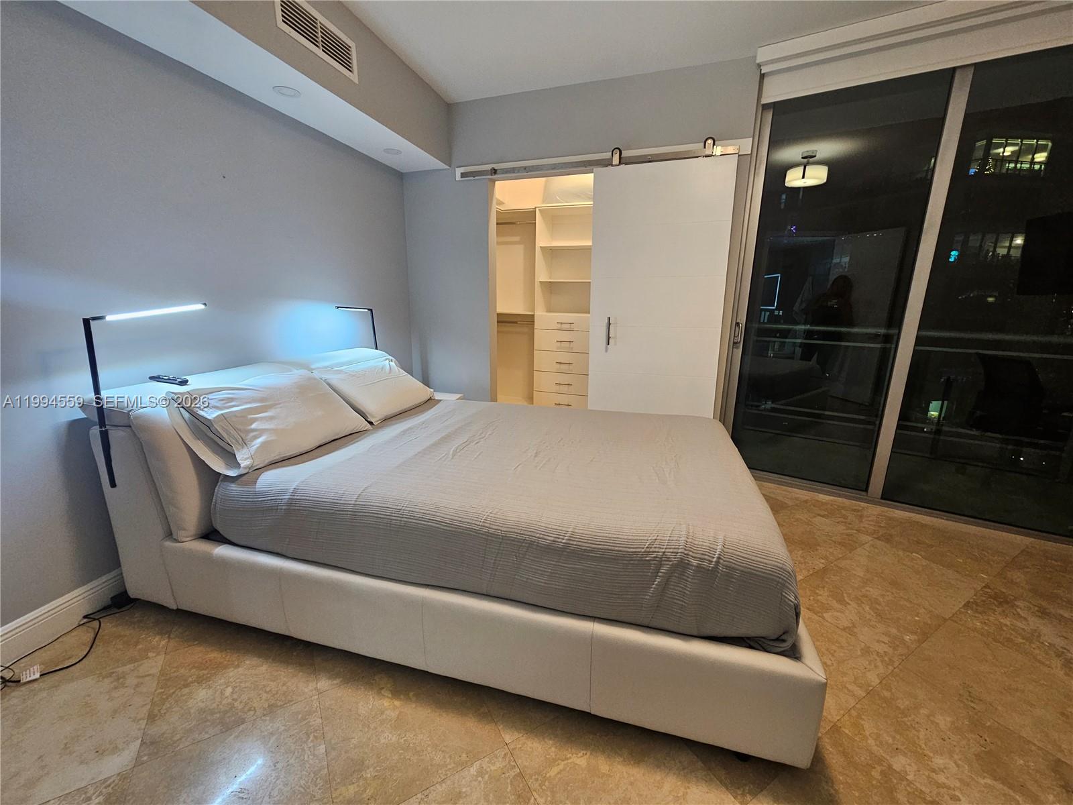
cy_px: 402
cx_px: 536
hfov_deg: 106.2
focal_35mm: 13
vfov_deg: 89.9
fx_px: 403
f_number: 2.2
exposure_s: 1/60
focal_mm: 2.2
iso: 250
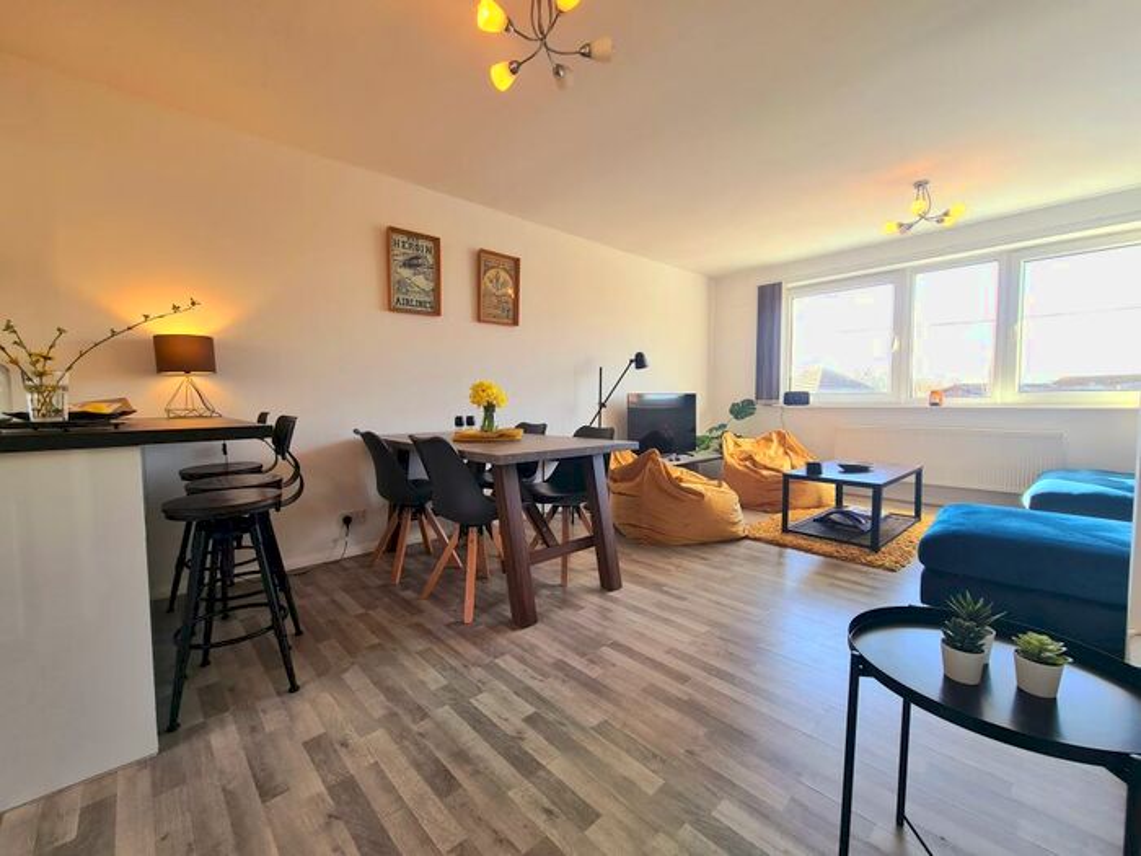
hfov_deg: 106.2
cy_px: 428
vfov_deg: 89.9
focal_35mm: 13
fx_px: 429
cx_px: 570
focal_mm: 2.22
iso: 80
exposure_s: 1/100
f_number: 2.2
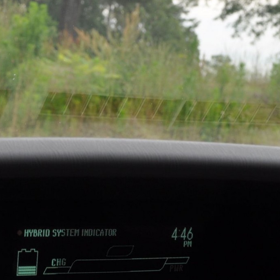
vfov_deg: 16.9
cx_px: 22
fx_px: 933
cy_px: 239
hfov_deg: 16.8
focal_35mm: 102
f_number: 8
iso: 220
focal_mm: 22
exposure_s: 1/60
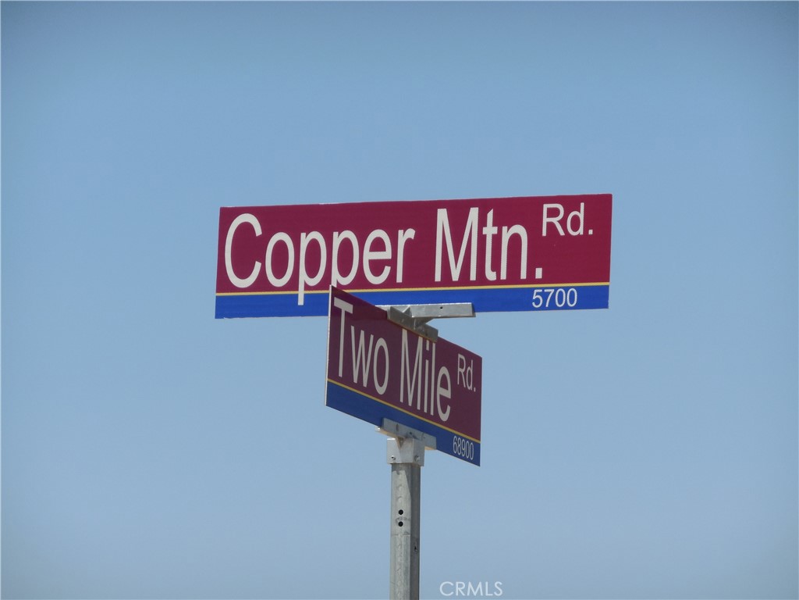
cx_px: 400
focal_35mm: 193
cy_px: 300
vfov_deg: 7.7
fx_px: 4455
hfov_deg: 10.2
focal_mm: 34.4
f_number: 5.5
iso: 125
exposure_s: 1/800
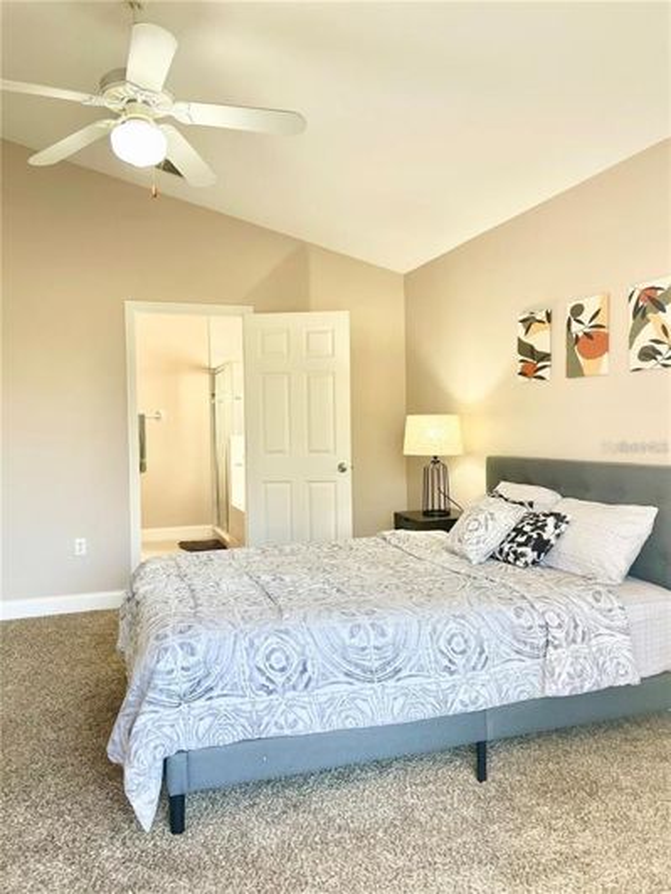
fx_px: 672
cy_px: 447
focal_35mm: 26
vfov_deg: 67.3
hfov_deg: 53.1
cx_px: 336
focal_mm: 4.2
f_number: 1.6
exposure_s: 1/120
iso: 100
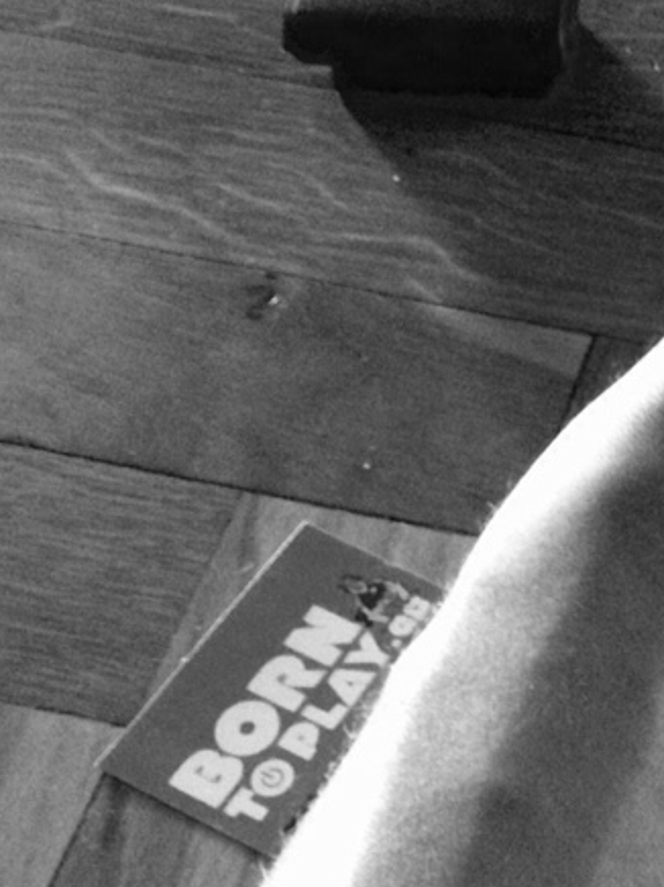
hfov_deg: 13.8
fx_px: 2636
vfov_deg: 19.1
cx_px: 870
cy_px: 402
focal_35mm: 103
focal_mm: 4.28
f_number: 2.4
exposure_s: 1/15
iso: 800
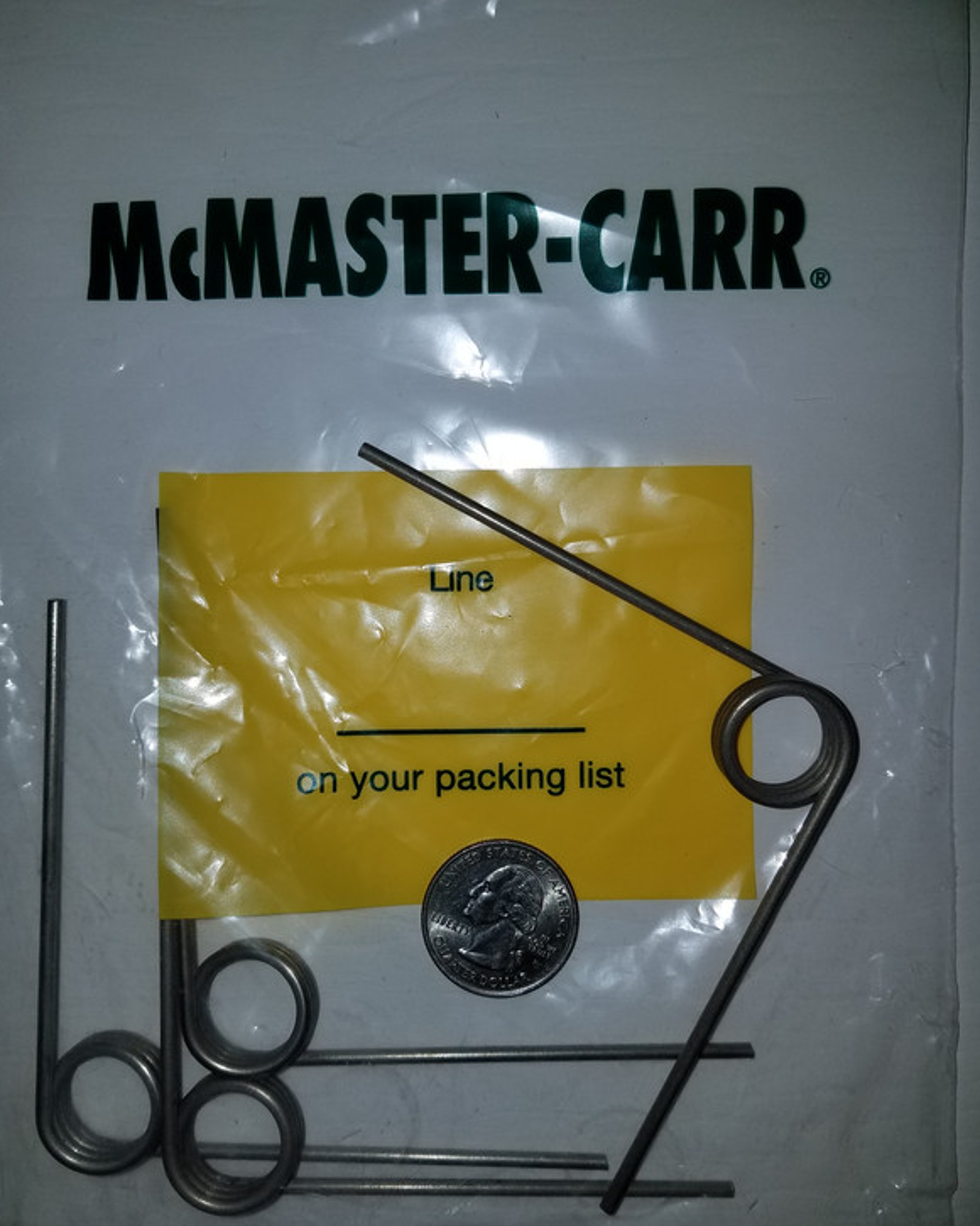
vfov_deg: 62.2
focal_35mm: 28
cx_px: 482
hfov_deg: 51.5
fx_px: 1015
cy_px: 634
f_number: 1.7
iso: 40
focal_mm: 4.2
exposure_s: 1/1100
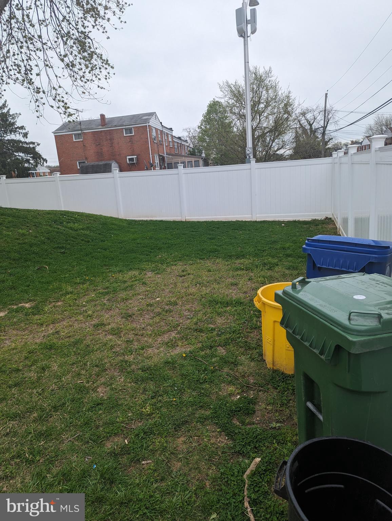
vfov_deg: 71.5
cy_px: 260
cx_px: 196
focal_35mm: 24
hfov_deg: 56.9
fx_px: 362
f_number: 1.85
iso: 46
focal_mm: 6.81
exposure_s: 1/492
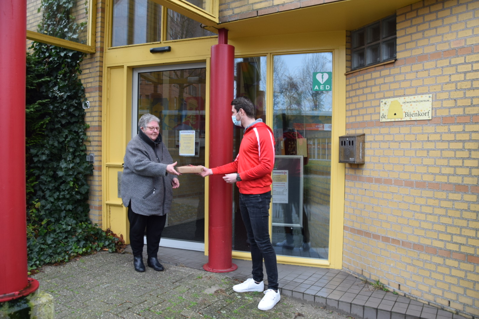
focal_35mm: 27
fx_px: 359
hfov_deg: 67.4
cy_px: 160
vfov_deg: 47.9
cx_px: 240
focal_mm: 18
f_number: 4.5
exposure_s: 1/80
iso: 400
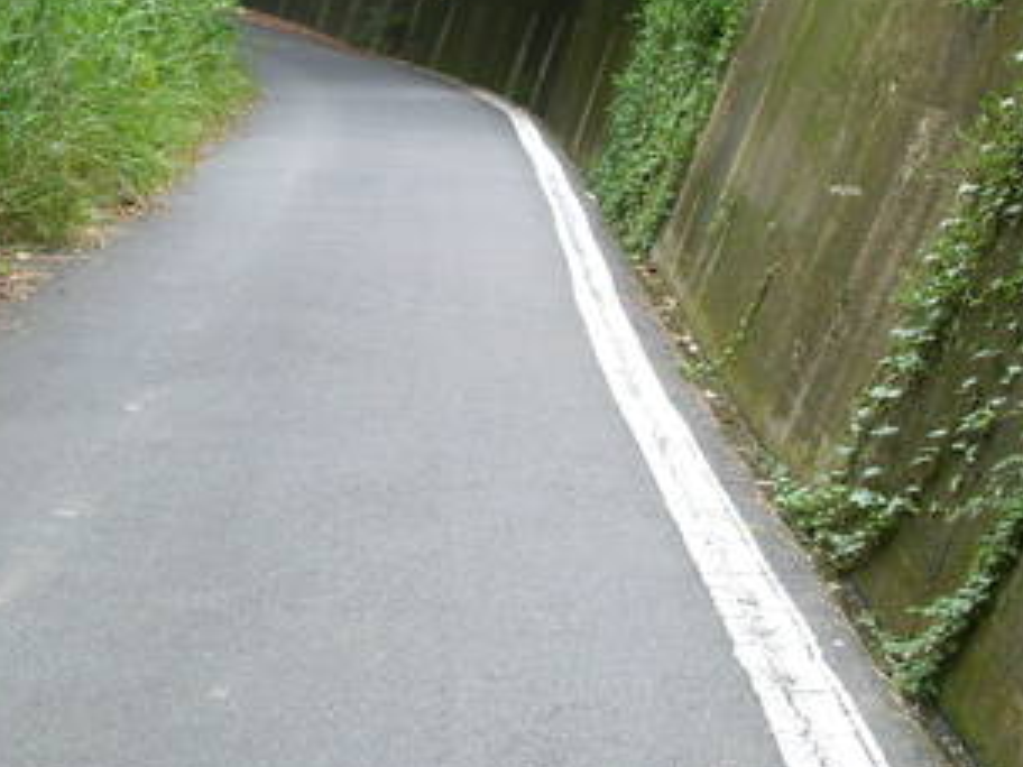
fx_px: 2216
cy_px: 91
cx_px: 374
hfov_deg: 25.9
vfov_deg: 19.3
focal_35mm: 75
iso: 100
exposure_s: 1/125
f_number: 3.3
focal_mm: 6.3
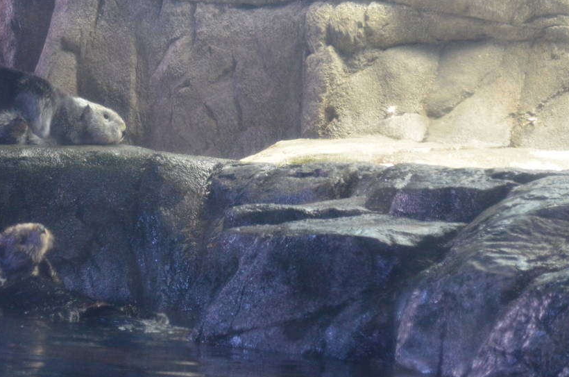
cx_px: 108
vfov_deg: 8.5
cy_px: 183
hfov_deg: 12.7
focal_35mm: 161
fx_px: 2539
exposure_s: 1/30
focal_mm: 55
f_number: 5.6
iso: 1100
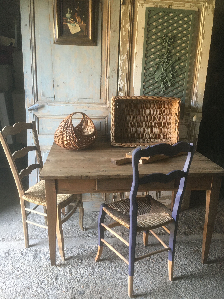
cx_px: 112
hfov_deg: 48.2
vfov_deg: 61.7
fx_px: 250
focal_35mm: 29
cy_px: 150
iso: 125
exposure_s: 1/33
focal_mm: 4.15
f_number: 2.2
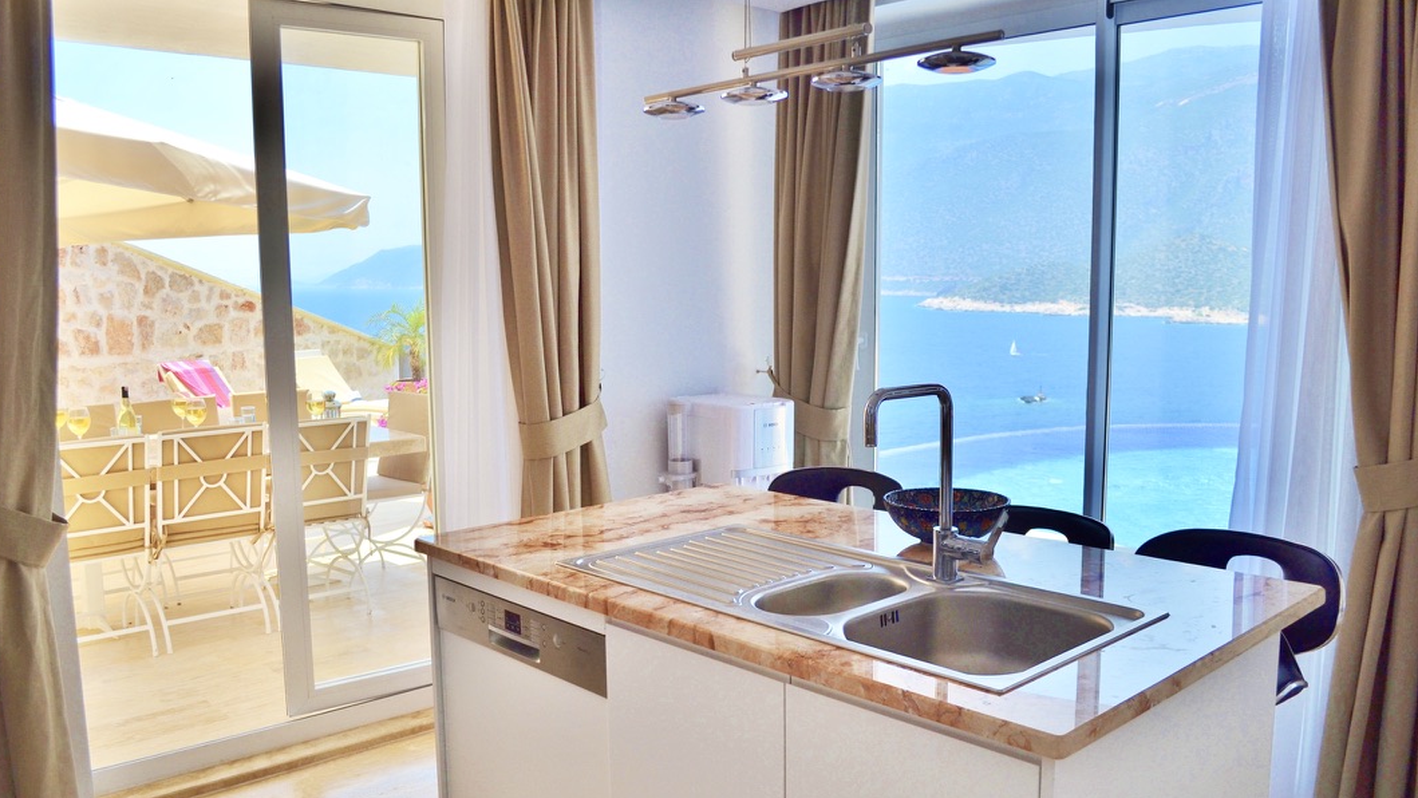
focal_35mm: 29
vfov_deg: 40.2
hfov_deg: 66.1
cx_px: 710
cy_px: 431
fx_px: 1091
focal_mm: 18
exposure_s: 1/500
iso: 100
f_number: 3.5
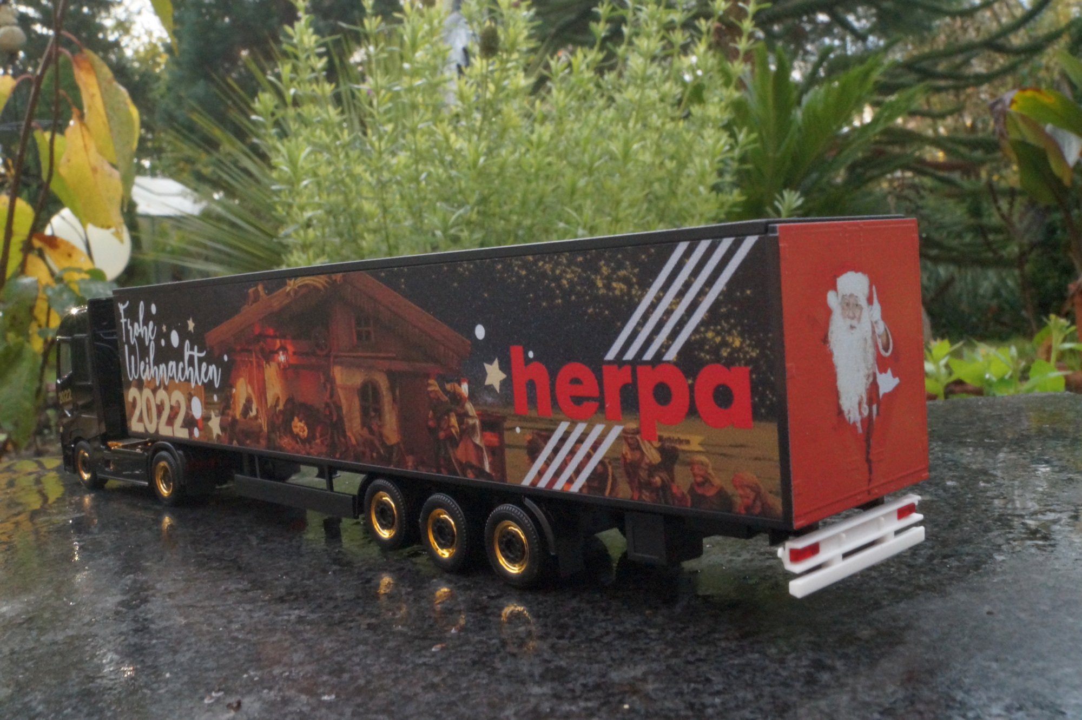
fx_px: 1171
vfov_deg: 34.2
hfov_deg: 49.6
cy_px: 360
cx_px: 541
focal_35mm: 39
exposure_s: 1/60
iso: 2500
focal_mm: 26
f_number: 25
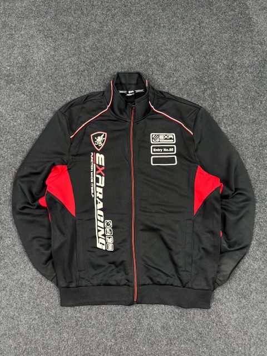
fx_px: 247
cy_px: 178
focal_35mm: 24
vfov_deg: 71.6
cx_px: 134
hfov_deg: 56.8
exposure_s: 1/50
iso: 200
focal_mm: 6.76
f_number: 1.78
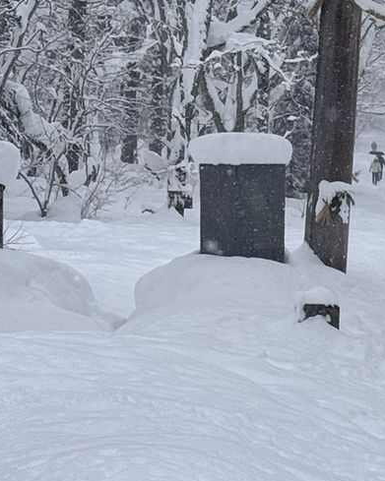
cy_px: -11
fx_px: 2522
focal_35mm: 177
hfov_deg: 8.6
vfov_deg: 10.8
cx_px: 510
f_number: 1.78
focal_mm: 6.76
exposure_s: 1/1524
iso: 64
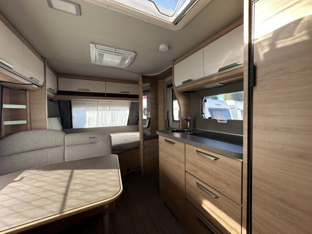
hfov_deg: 102.1
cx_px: 156
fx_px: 126
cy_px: 117
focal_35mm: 14
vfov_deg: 85.7
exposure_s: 1/99
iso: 64
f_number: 2.2
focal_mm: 2.22
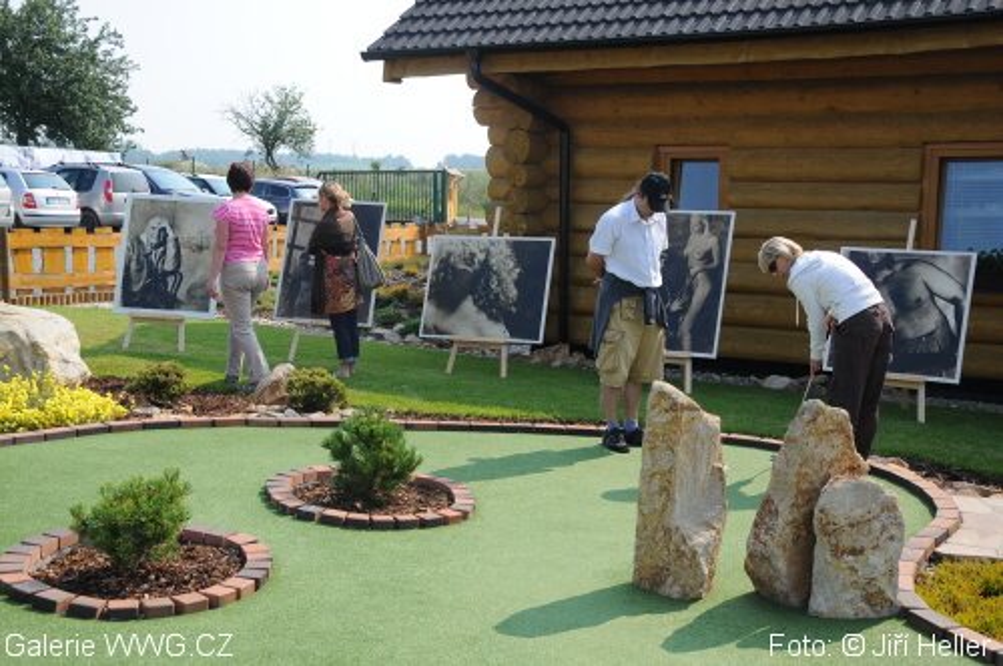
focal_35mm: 48
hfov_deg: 41.2
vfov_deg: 28.0
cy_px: 333
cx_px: 502
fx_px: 1336
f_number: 7.1
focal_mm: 32
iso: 200
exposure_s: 1/400
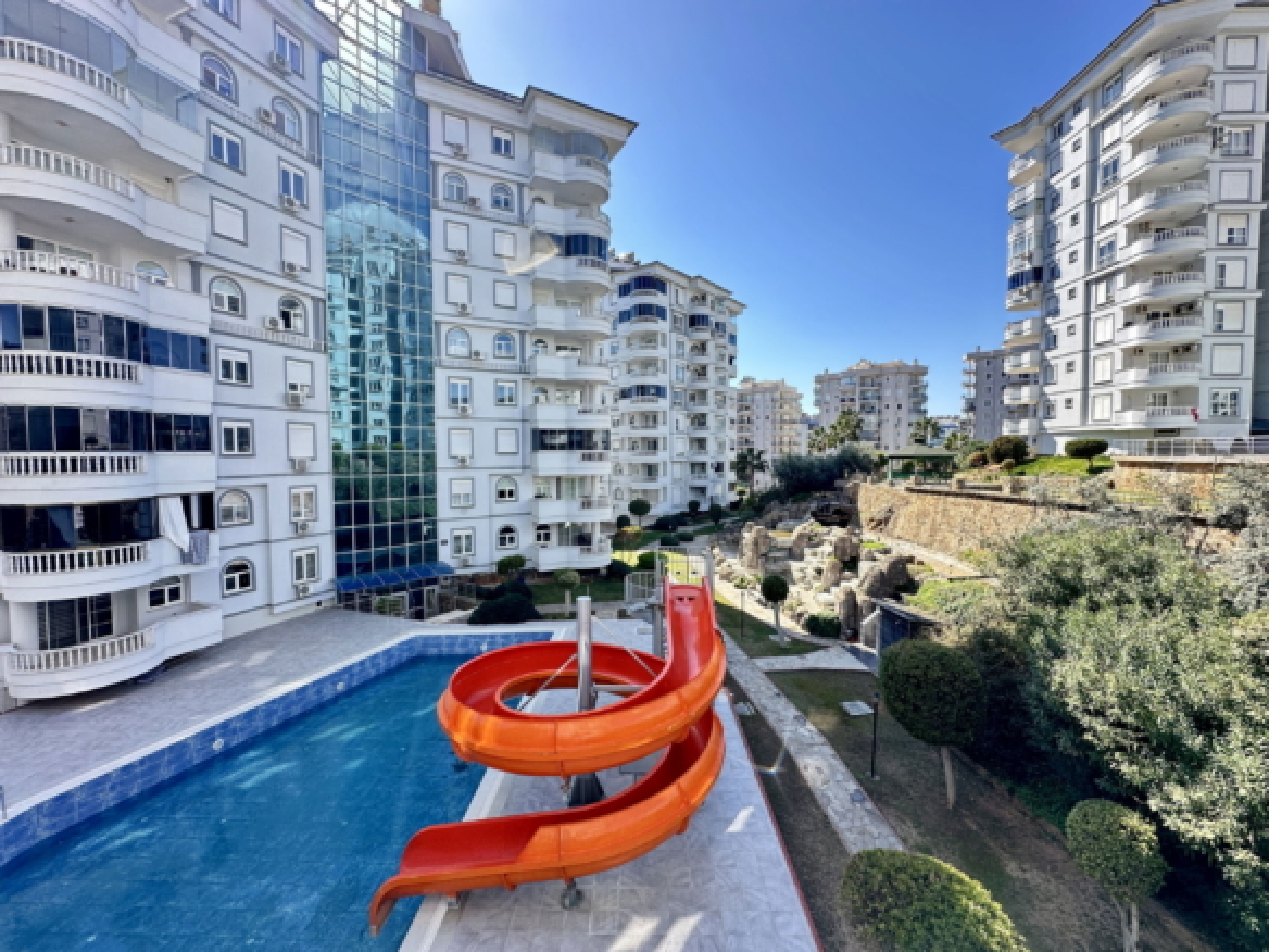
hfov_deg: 102.1
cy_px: 476
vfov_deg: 85.7
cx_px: 634
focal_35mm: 14
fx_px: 513
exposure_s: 1/432
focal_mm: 2.22
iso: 40
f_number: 2.2
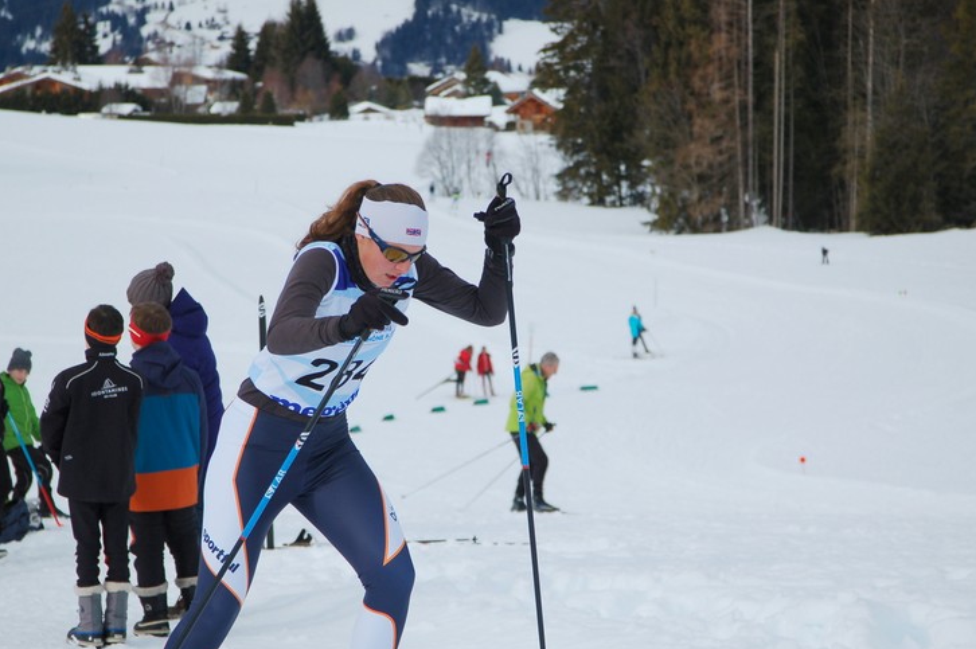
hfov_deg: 17.2
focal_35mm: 119
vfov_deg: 11.5
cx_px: 472
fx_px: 3224
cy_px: 355
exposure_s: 1/1250
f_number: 4.5
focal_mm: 72
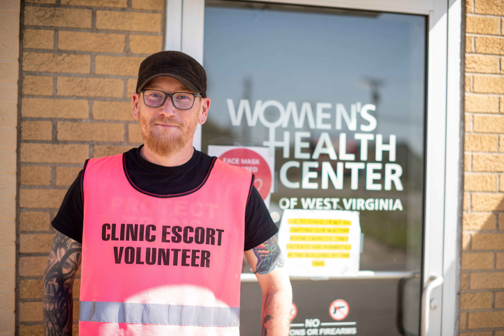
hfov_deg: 39.6
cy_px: 168
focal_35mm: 50
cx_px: 252
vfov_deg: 27.0
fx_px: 700
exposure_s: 1/800
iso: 64
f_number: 2
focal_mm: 50
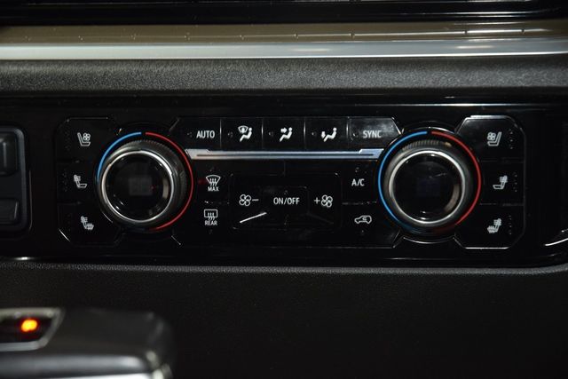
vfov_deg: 13.0
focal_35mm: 105
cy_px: 190
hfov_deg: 19.5
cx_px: 284
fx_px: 1657
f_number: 4.5
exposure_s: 1/15
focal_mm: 70
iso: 1600
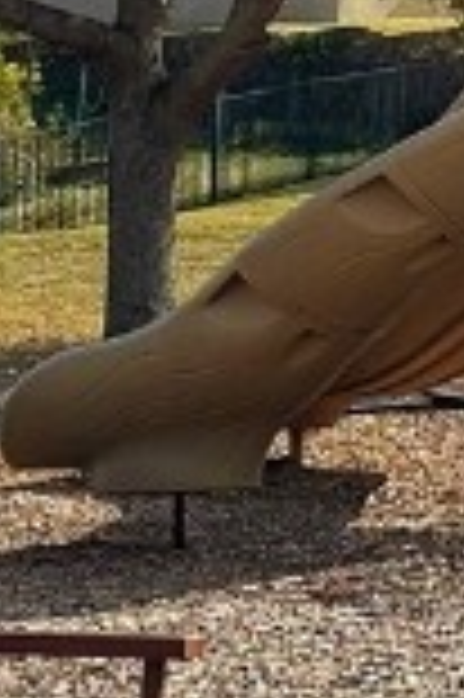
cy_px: 108
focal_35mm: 165
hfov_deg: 7.4
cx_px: 1342
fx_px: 3197
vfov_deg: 12.4
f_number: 1.78
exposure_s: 1/5848
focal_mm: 6.86
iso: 80
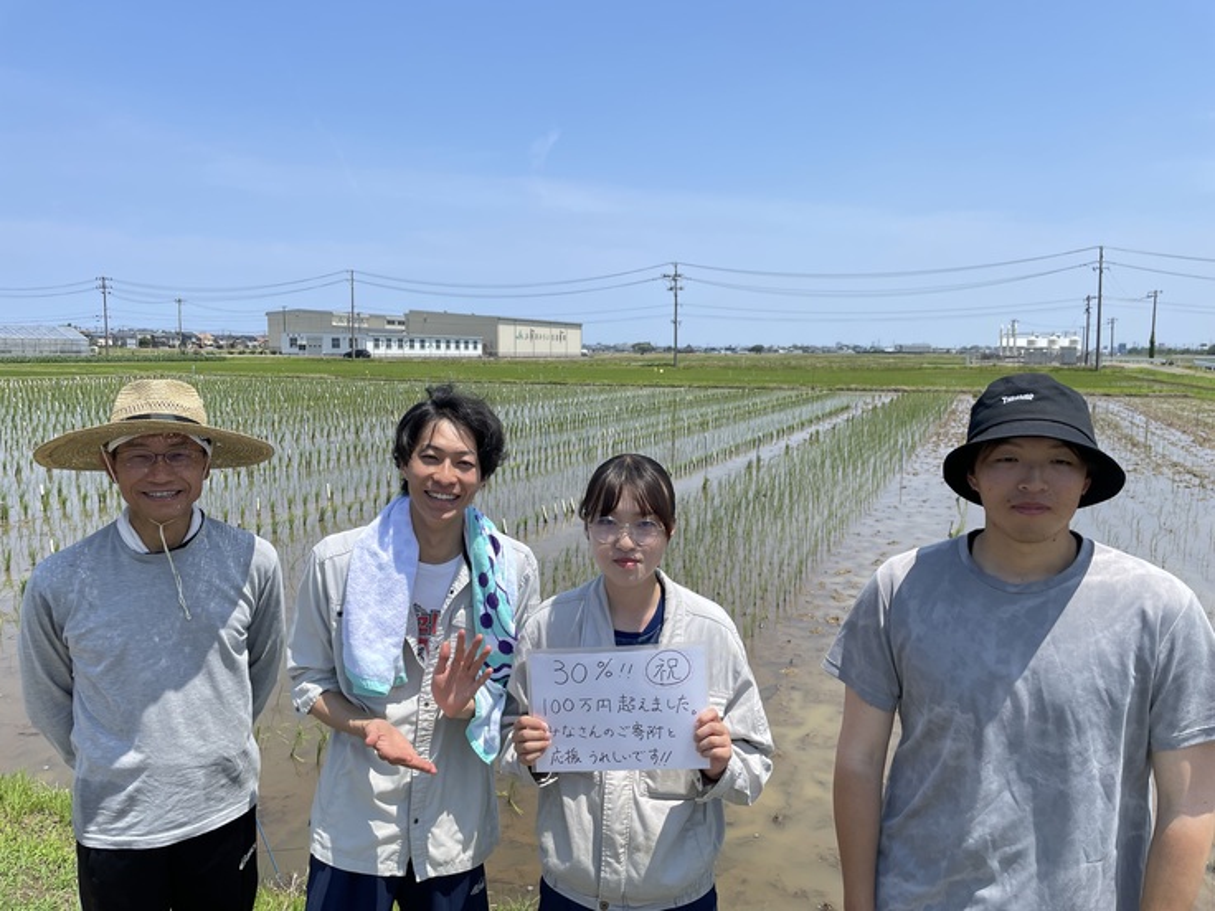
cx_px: 608
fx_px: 913
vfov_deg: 53.1
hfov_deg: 67.3
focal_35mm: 26
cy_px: 456
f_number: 1.6
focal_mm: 4.2
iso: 32
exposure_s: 1/3731
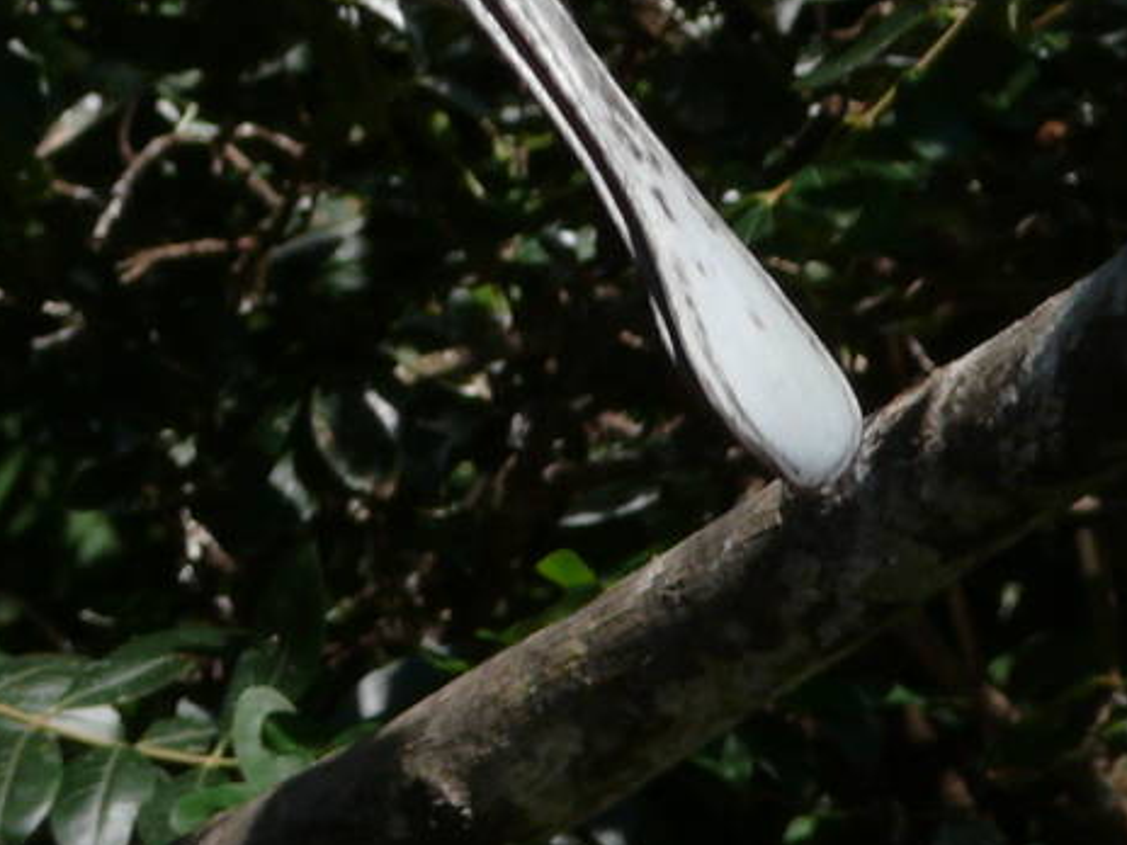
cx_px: -520
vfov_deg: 2.0
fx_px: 24353
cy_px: -520
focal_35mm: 748
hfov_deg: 2.6
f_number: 6.3
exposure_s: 1/400
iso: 100
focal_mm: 45.8
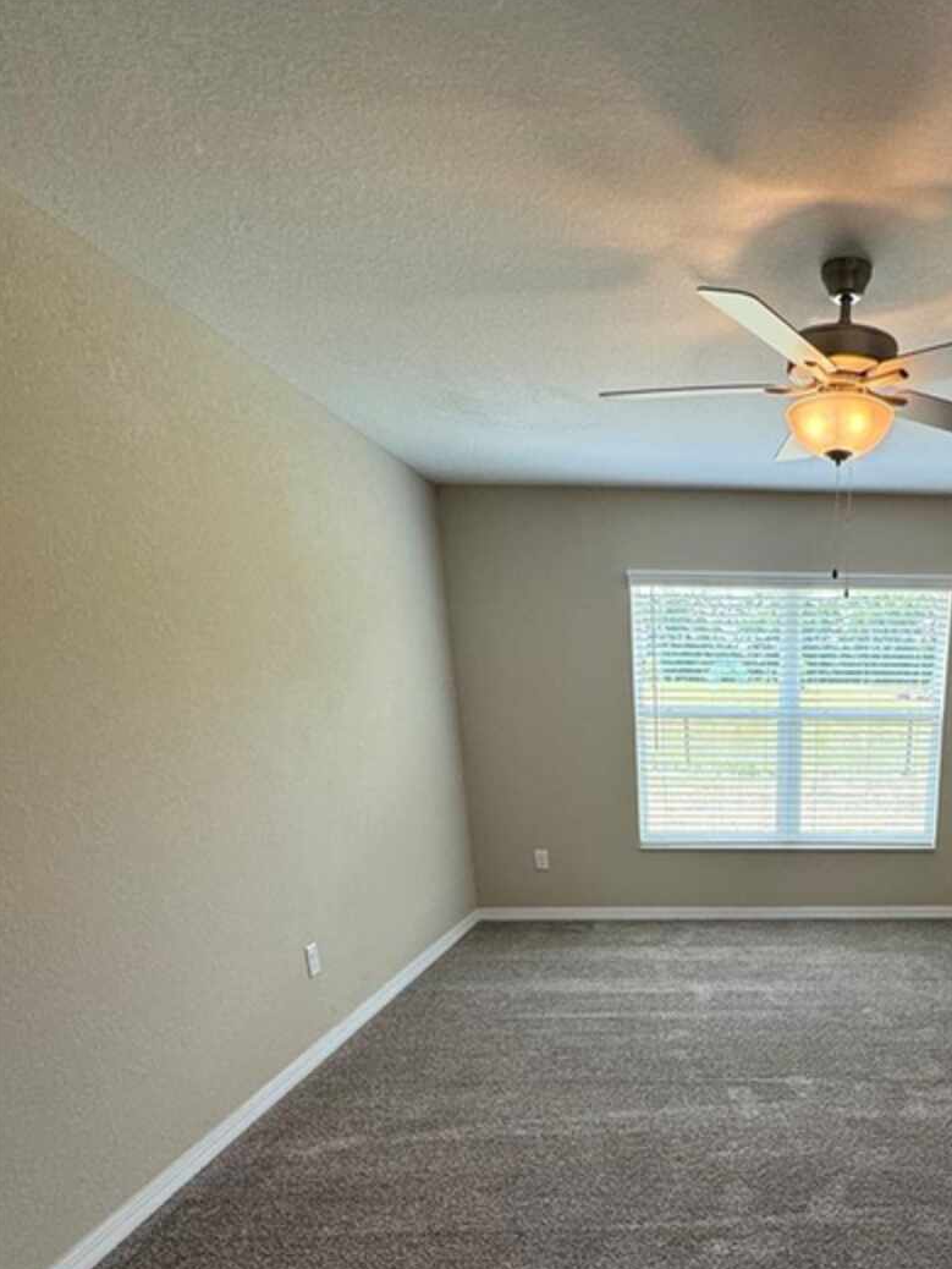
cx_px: 777
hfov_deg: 54.4
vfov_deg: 68.9
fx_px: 843
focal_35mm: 23
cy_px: 957
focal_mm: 2.22
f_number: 2.2
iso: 100
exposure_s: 1/120
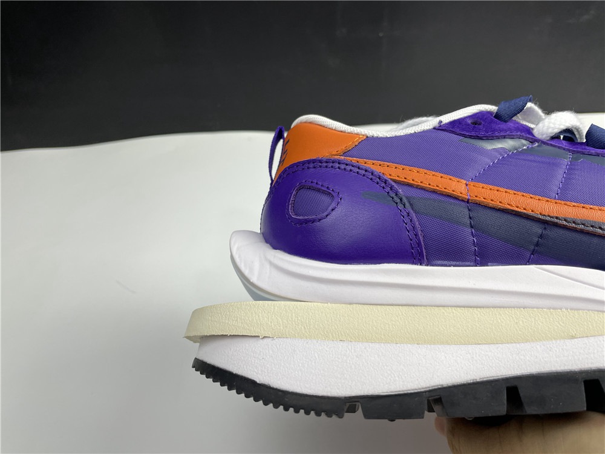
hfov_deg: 67.3
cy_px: 227
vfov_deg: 53.1
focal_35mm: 26
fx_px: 454
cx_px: 302
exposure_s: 1/121
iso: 64
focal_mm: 4.2
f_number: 1.6
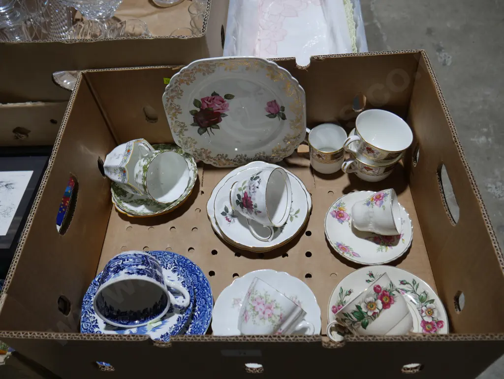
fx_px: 437
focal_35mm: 30
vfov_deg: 46.8
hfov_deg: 59.9
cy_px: 190
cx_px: 252
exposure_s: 1/125
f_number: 4
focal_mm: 15
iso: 200
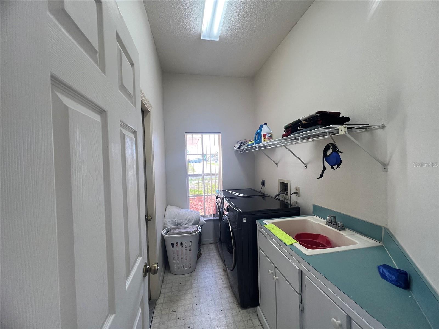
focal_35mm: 13
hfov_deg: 106.2
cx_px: 220
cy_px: 164
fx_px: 165
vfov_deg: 89.9
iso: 125
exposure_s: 1/120
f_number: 1.8
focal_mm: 1.57
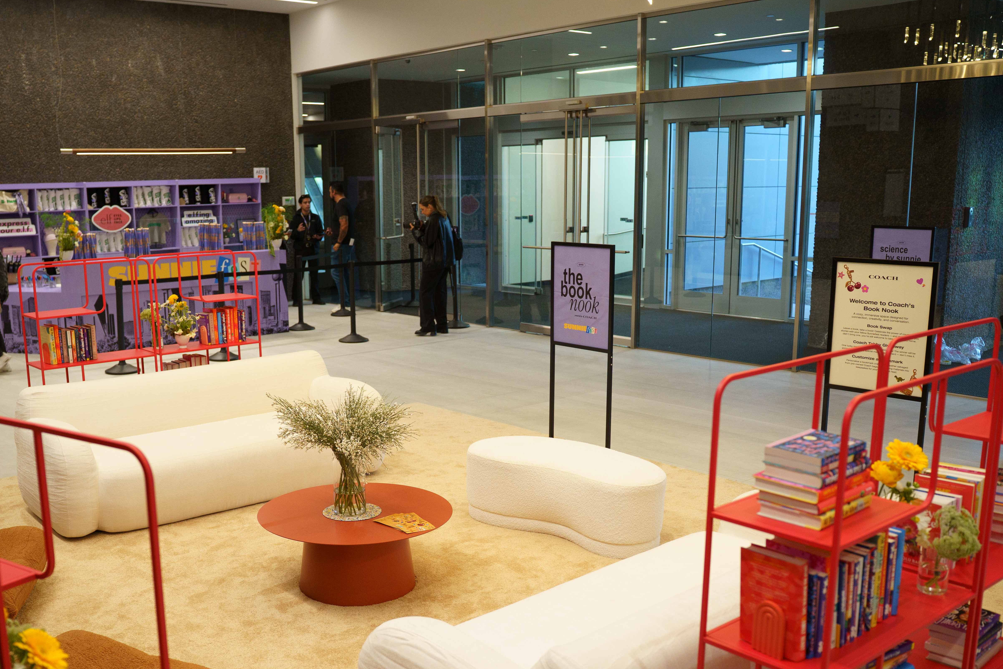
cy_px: 406
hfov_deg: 54.2
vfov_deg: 37.7
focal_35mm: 35
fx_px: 975
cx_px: 423
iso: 1250
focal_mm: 28
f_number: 2.8
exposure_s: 1/250
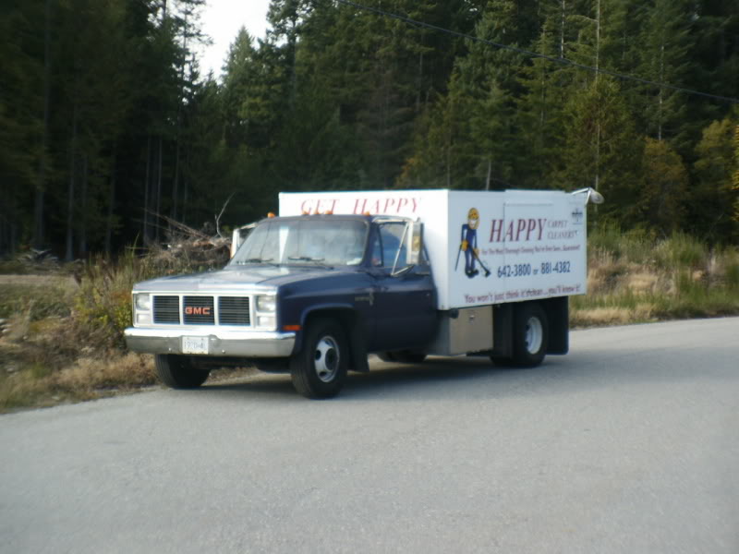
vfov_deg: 10.7
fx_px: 2967
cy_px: 277
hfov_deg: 14.2
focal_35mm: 139
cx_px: 370
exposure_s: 1/180
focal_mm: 28.23
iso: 64
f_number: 3.6
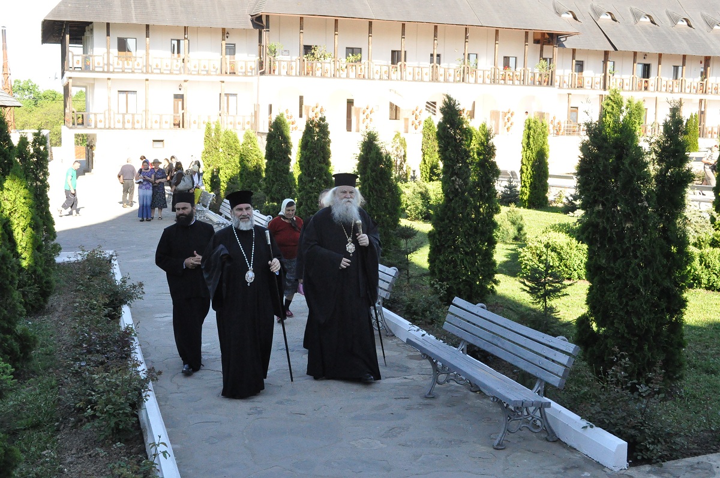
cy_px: 239
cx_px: 360
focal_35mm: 42
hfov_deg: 46.4
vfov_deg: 31.8
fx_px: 839
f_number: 9
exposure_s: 1/640
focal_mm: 28
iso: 3200
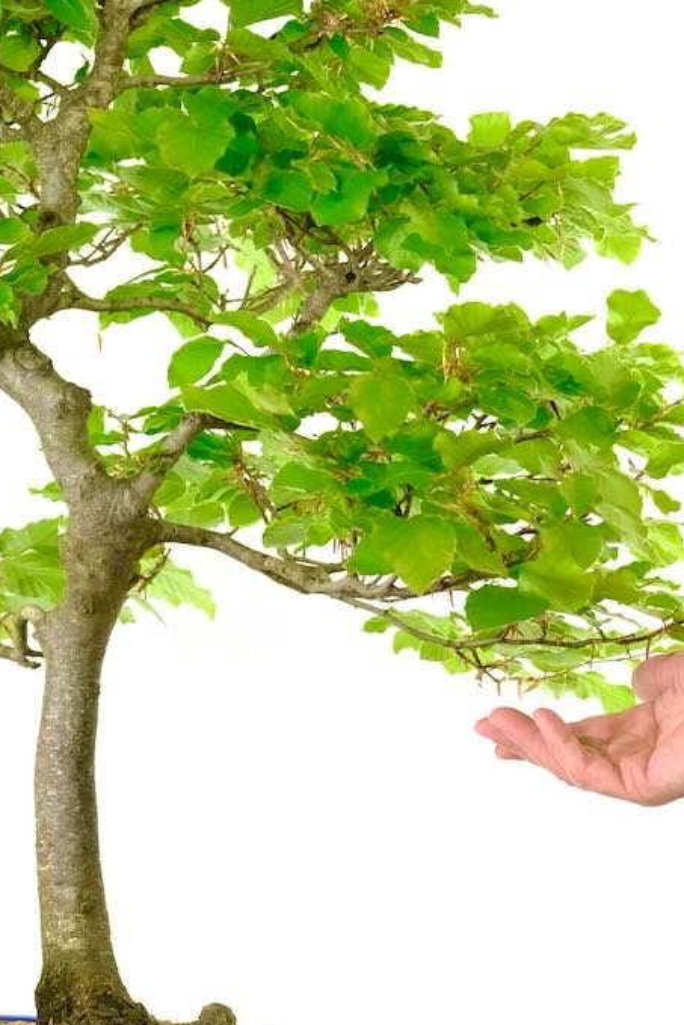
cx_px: 122
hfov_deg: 7.6
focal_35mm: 181
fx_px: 5155
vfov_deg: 11.3
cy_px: 358
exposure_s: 1/60
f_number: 5
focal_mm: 63.8
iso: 2500
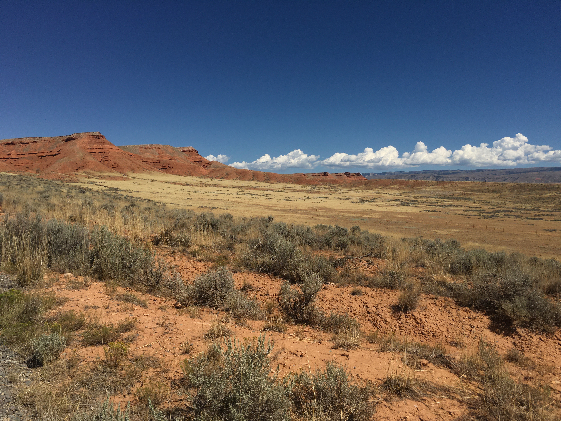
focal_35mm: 29
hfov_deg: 61.7
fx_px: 470
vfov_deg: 48.2
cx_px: 280
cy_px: 210
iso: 25
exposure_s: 1/3846
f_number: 2.2
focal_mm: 4.15
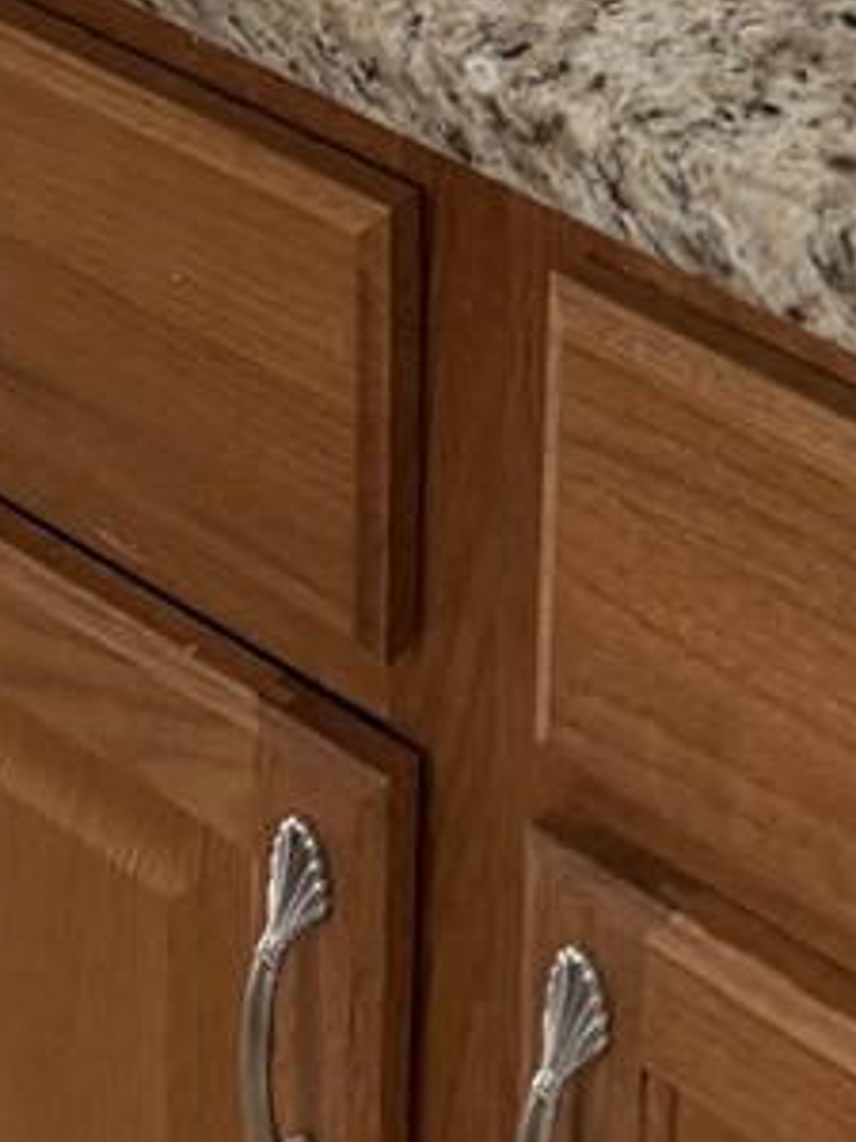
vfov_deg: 12.3
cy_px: -1679
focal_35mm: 123
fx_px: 4055
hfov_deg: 12.0
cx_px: 320
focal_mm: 6.76
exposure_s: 1/97
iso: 200
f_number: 1.78
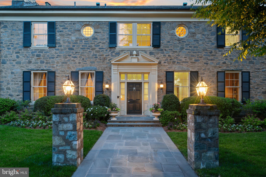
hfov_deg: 69.4
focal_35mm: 26
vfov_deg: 49.5
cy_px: 88
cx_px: 133
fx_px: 192
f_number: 8
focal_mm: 26
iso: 800
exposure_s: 1.3
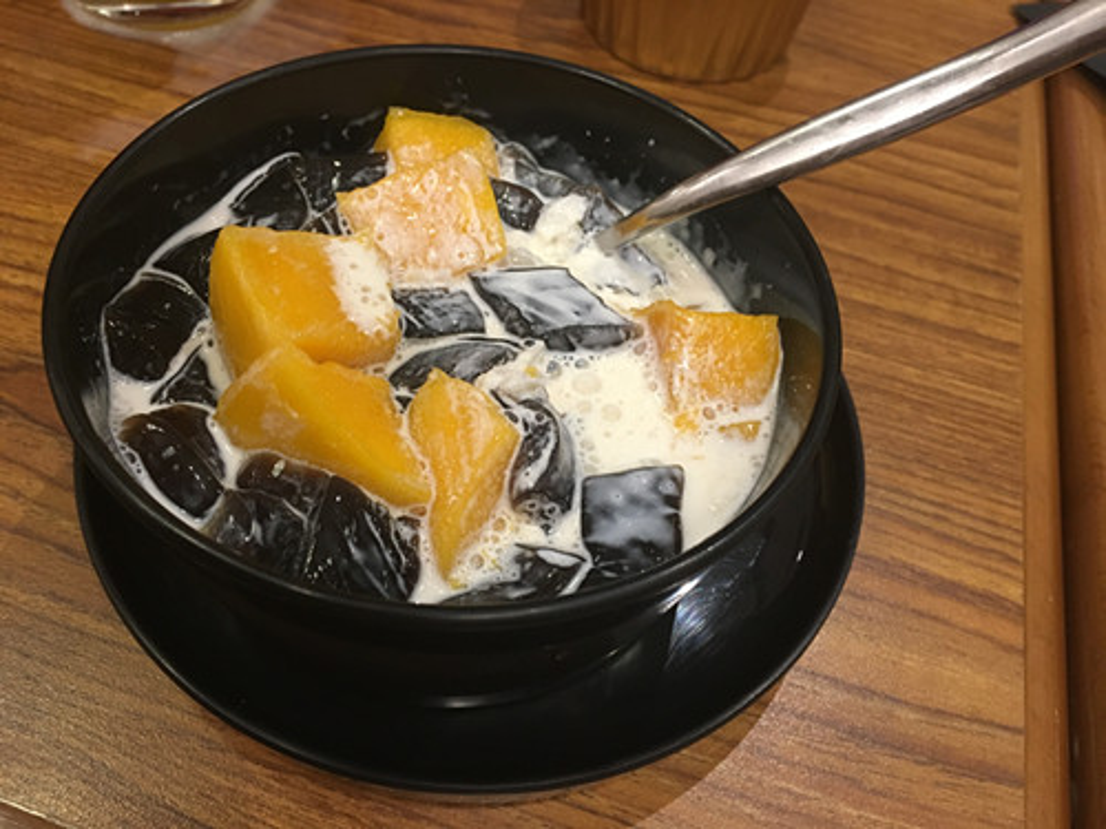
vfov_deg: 48.2
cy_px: 414
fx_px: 927
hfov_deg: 61.7
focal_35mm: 29
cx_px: 553
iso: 200
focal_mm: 4.15
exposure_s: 1/33
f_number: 2.2
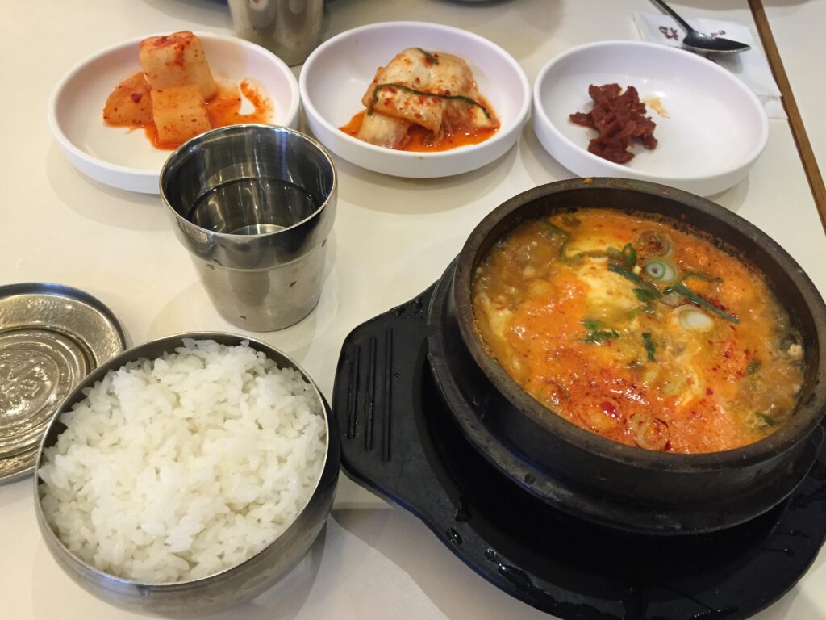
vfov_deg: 48.2
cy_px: 310
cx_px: 413
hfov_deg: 61.7
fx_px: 692
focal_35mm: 29
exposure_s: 1/30
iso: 160
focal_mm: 4.15
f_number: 2.2
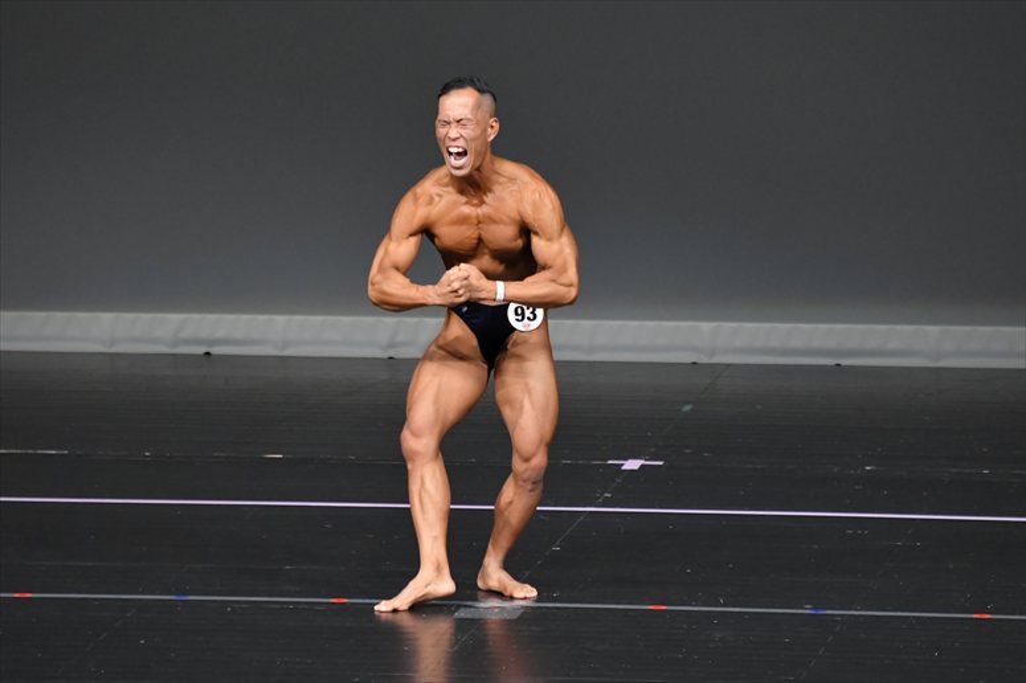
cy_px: 342
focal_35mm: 375
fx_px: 10682
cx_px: 513
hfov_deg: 5.5
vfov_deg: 3.7
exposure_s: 1/400
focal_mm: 250
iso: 4000
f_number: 5.6
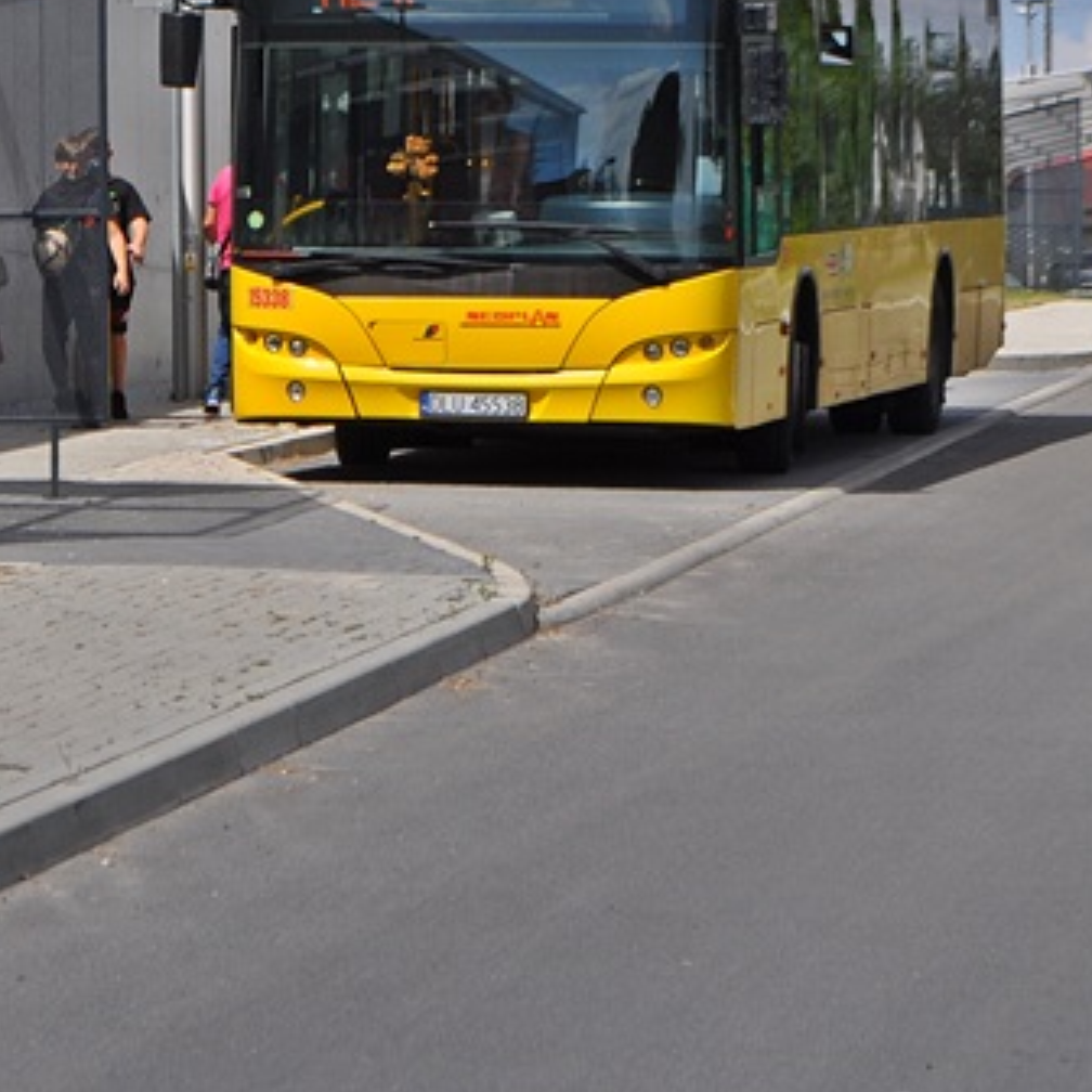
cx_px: 302
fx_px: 7612
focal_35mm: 213
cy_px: 286
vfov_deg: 8.2
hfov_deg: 8.2
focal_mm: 55
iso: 200
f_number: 9.5
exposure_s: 1/350
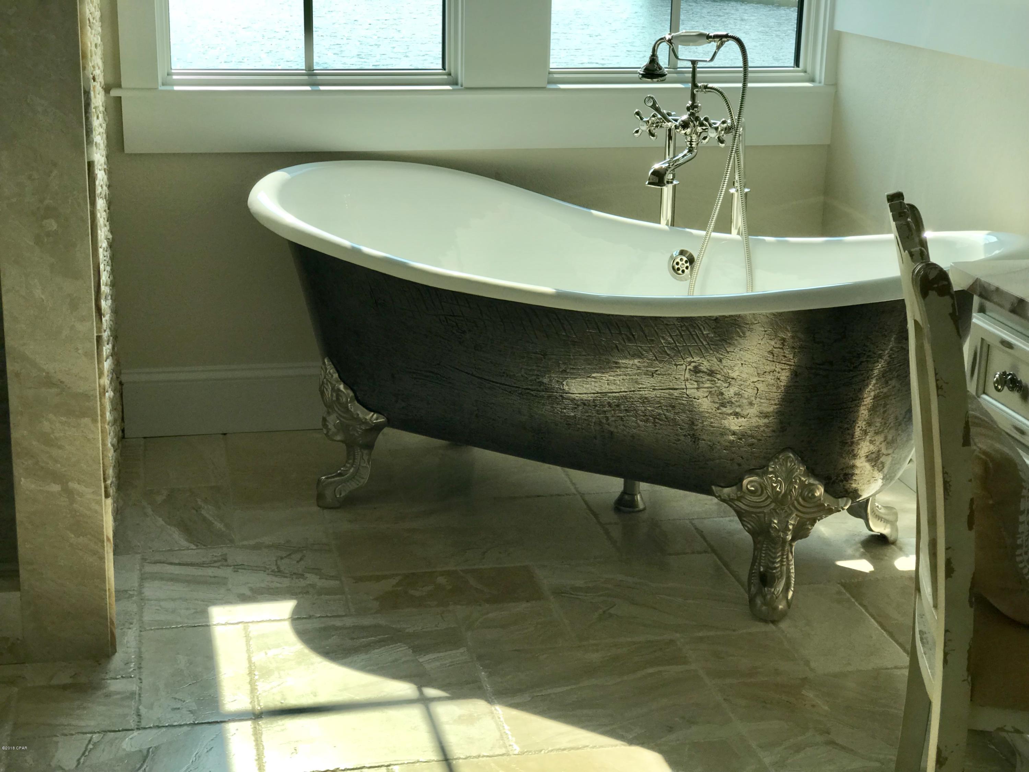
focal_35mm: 57
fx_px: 1694
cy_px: 386
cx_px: 514
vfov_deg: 25.7
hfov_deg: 33.8
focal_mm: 6.6
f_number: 2.8
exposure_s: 1/357
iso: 20
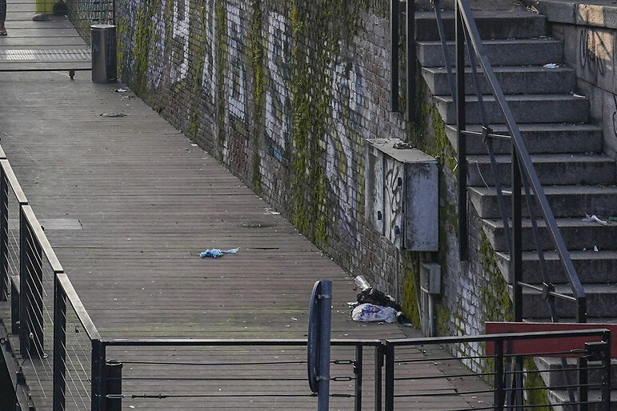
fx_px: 2887
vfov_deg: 8.1
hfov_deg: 11.9
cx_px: -141
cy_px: -8
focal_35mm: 168
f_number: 5.6
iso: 100
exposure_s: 1/250
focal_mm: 36.1
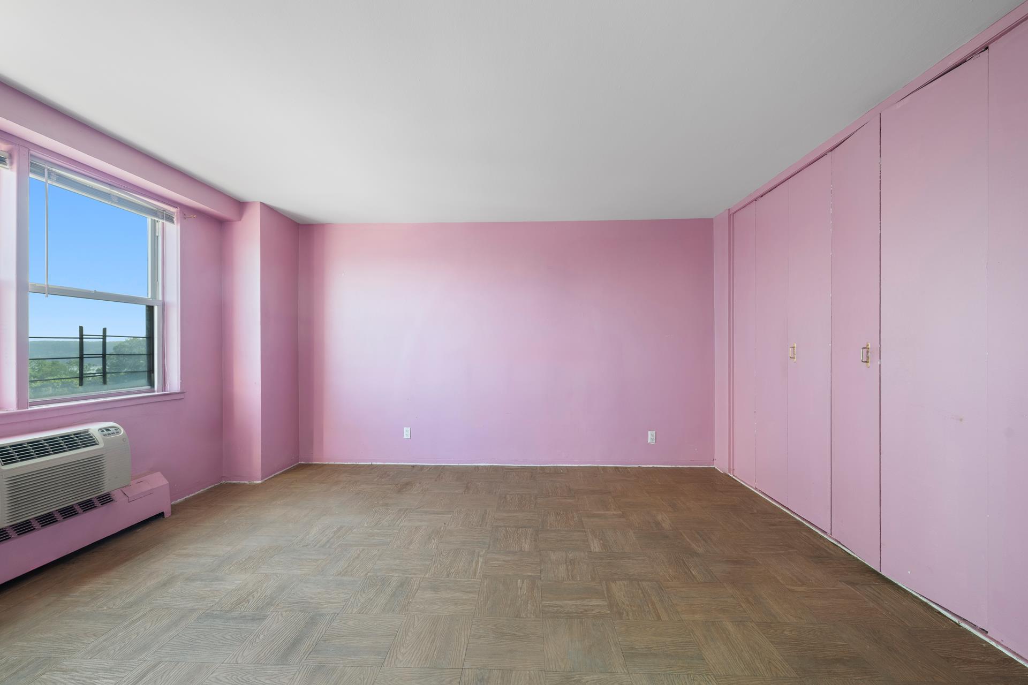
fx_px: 400
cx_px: 514
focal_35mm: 14
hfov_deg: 104.3
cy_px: 342
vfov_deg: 81.2
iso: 320
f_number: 8
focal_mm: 14
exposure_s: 1/1.25
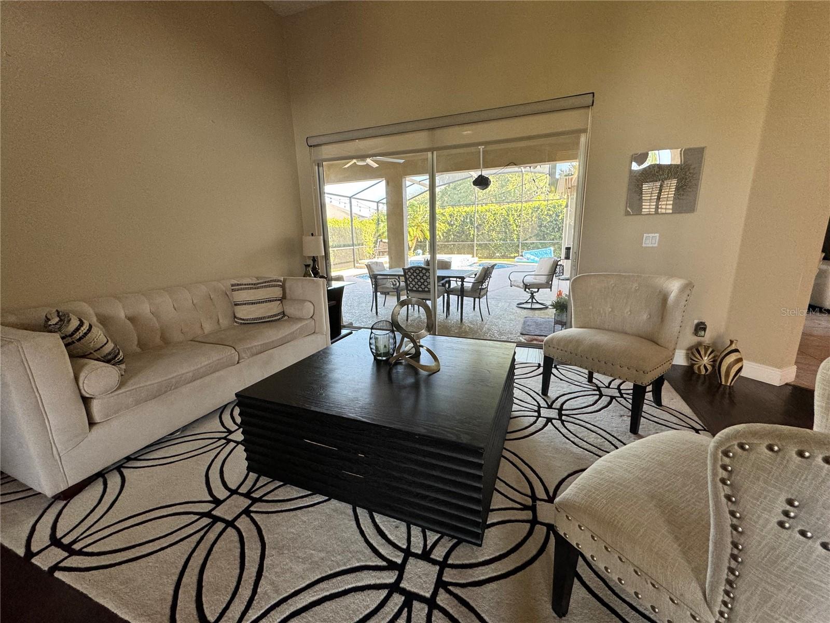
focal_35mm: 14
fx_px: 336
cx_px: 415
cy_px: 312
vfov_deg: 85.7
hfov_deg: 102.1
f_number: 2.2
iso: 200
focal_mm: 2.22
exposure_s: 1/99
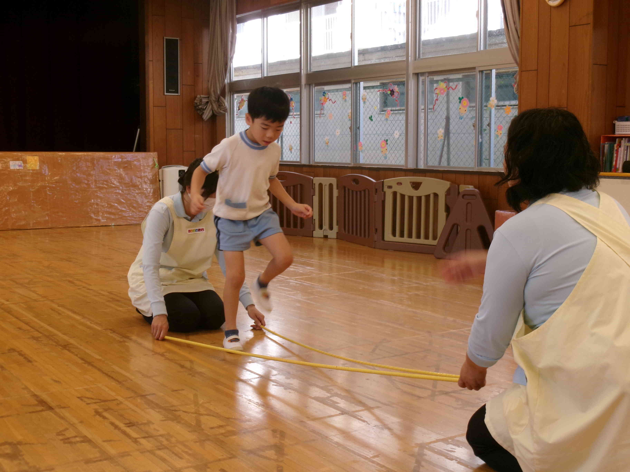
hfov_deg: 36.2
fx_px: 965
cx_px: 315
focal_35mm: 53
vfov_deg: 27.5
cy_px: 236
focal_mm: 9.5
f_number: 4.9
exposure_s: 1/60
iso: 152
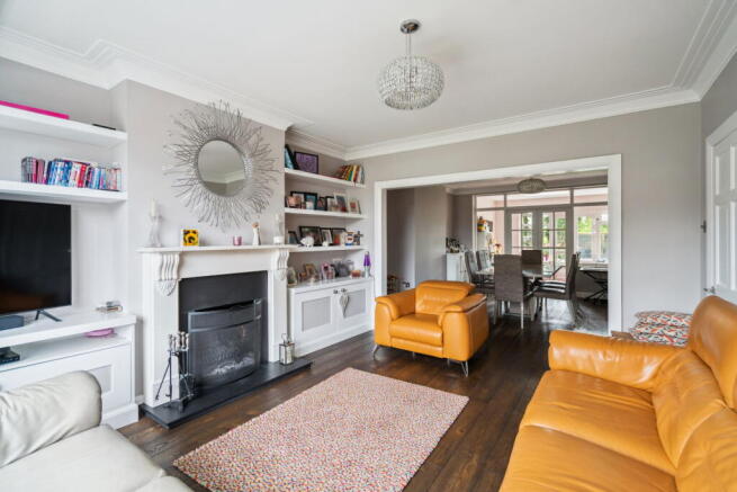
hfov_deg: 96.7
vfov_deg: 73.8
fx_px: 328
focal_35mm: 16
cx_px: 368
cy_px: 246
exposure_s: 1/5
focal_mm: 16
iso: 640
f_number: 4
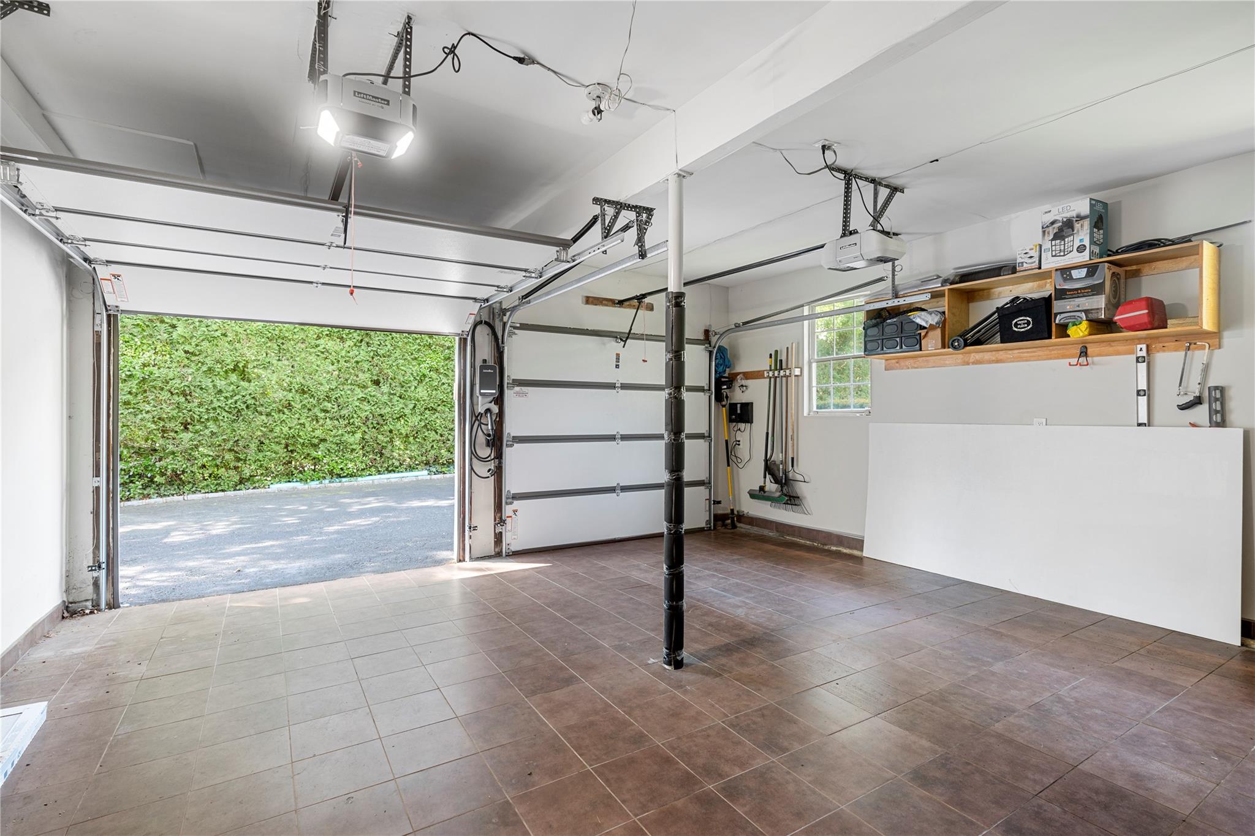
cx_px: 628
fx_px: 558
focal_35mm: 16
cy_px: 418
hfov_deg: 96.7
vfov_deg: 73.7
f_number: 4
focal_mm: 16
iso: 320
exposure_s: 1/2.5
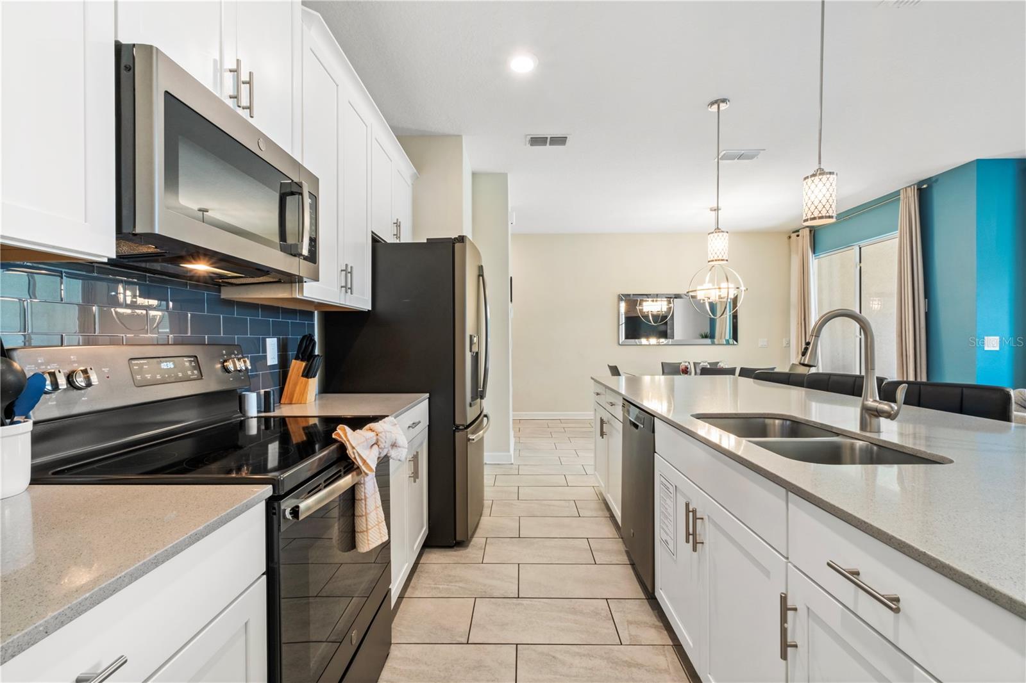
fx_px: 427
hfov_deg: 100.4
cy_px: 342
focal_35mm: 15
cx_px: 513
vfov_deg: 77.3
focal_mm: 10
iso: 320
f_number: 9
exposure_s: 1/1.67
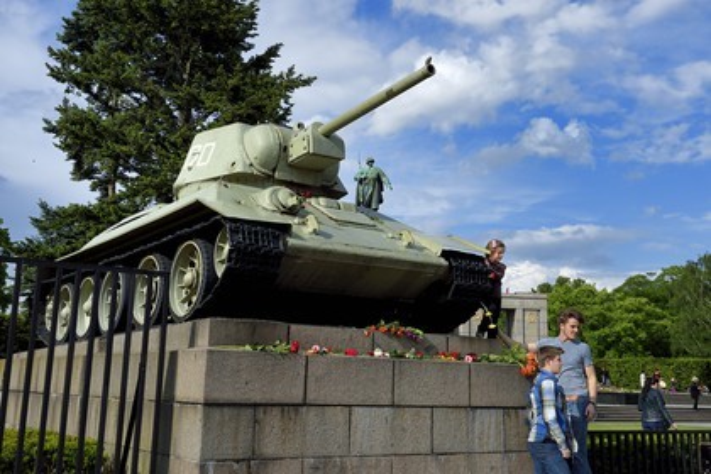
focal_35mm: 38
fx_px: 750
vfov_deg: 35.1
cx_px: 356
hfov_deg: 50.7
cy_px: 237
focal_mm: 38
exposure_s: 1/250
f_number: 13
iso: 200
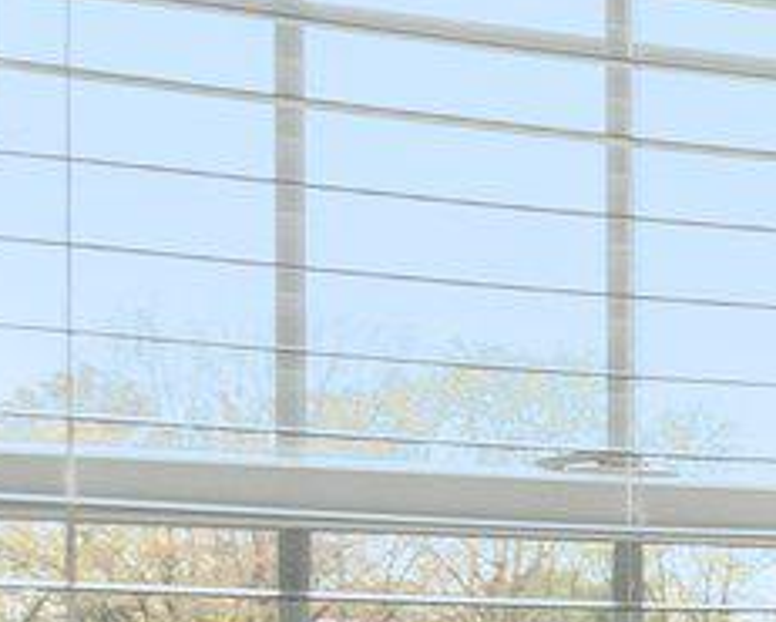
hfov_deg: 7.8
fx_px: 3056
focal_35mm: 133
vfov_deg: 11.4
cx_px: 3255
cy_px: 778
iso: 500
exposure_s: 1/8
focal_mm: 16
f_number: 8
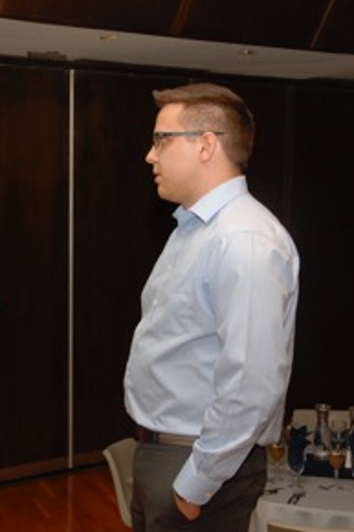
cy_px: 263
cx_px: 68
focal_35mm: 80
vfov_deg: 25.4
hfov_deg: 17.0
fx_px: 1178
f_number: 7.1
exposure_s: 1/60
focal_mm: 35
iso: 400
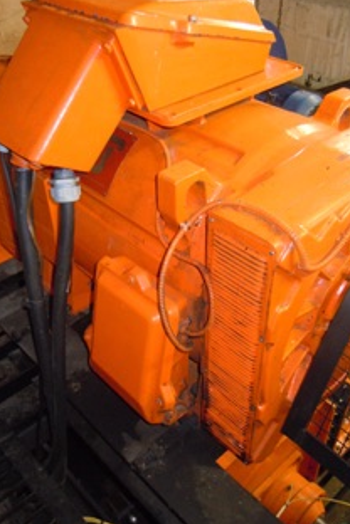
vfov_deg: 53.0
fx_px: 525
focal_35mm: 36
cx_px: 167
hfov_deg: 36.9
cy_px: 228
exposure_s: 1/13
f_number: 3.5
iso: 400
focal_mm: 5.4
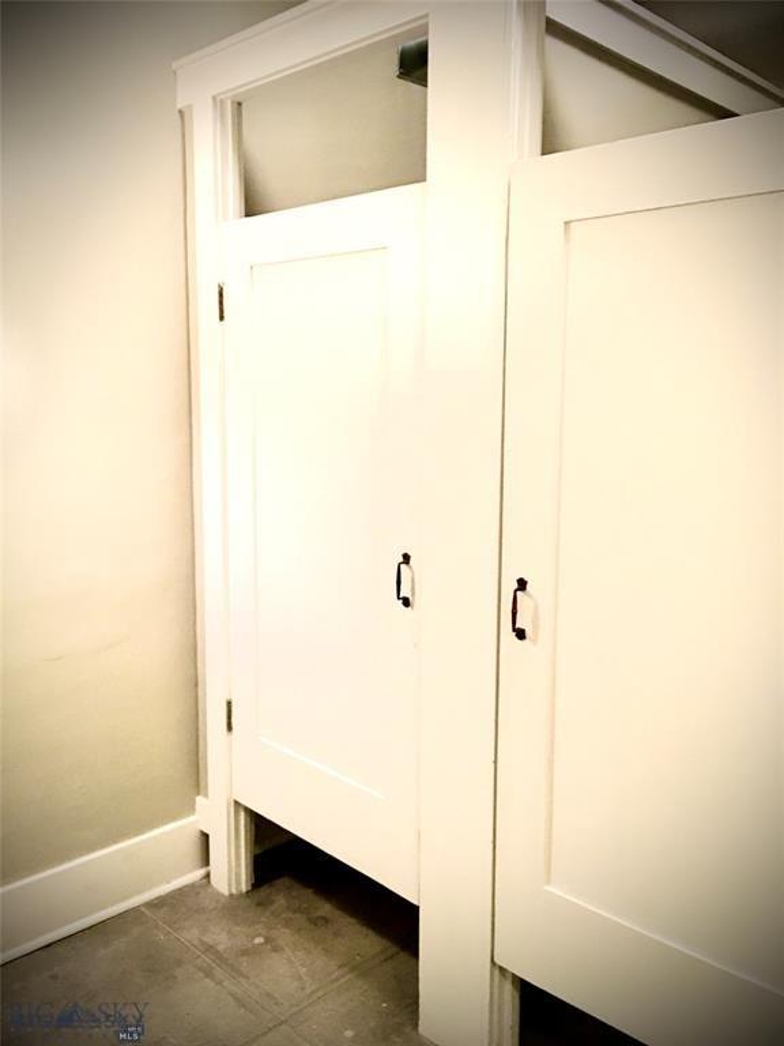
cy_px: 523
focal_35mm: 29
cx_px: 392
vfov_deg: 61.7
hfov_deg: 48.2
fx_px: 876
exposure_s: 1/15
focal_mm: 4.15
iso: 100
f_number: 2.2
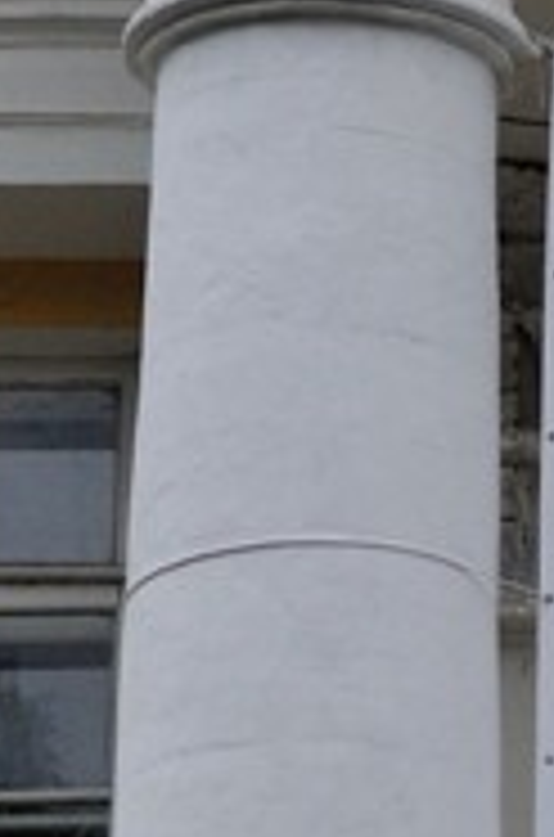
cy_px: 1143
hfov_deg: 3.7
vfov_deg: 5.7
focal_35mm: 363
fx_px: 8426
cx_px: 1070
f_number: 2.5
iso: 640
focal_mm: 50
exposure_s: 1/250
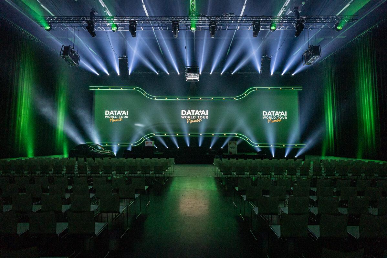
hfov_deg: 90.0
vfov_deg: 67.4
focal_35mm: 18
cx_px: 194
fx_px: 194
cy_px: 129
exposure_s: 1/200
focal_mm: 18
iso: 1600
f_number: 2.8
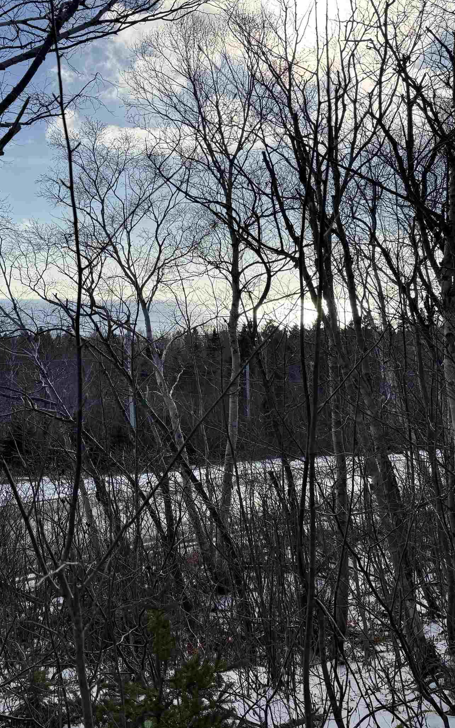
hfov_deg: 33.6
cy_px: 365
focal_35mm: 38
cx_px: 232
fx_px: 754
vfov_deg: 51.5
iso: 80
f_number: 1.78
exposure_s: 1/7092
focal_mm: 6.76
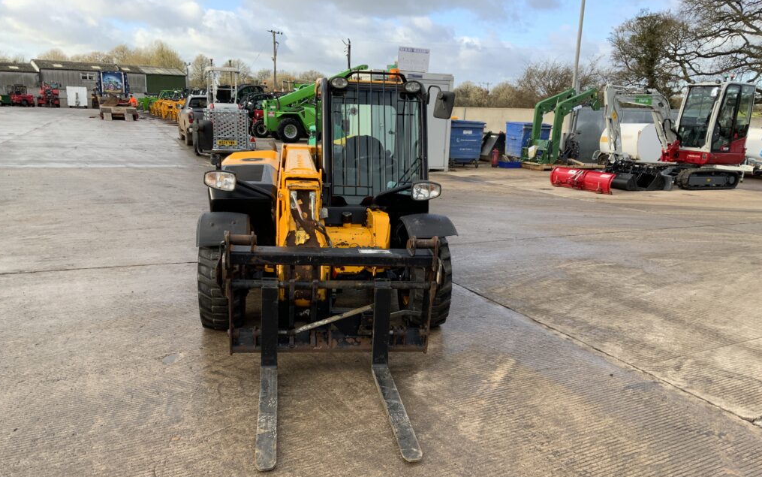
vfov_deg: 40.5
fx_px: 644
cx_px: 379
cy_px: 284
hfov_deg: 61.2
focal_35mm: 31
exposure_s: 1/362
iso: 16
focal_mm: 3
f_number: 1.8
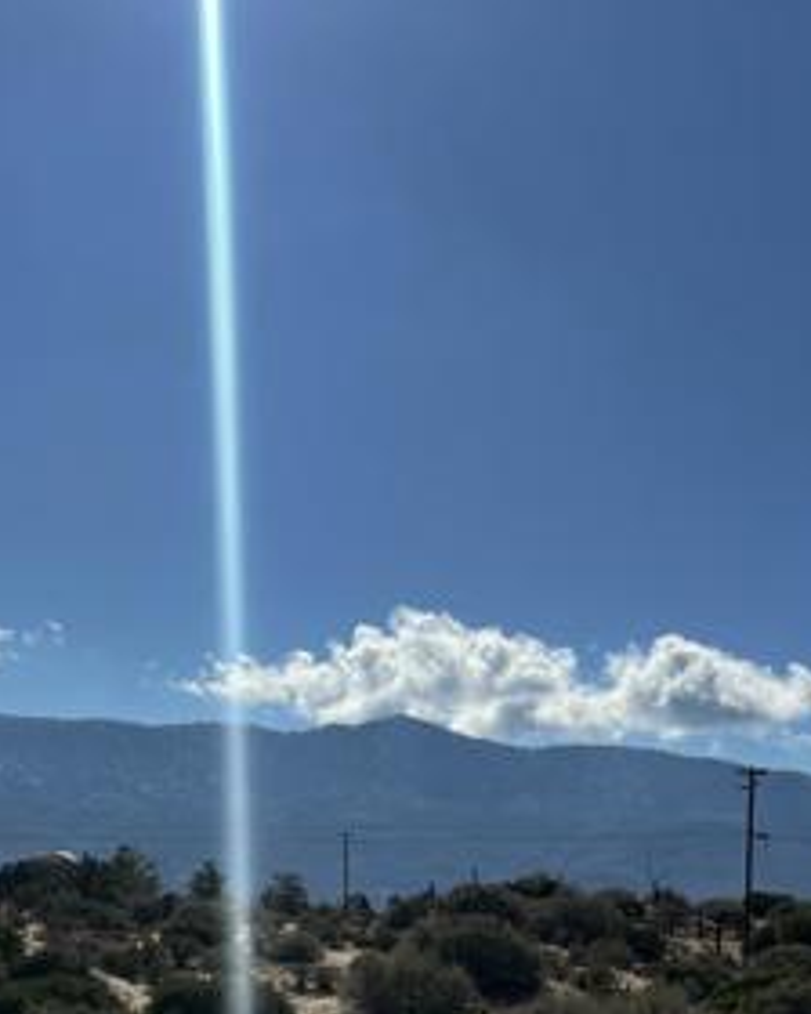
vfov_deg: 29.6
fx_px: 1740
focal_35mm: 58
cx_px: 337
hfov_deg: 26.2
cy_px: 1083
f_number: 1.5
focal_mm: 5.7
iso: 50
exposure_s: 1/9434
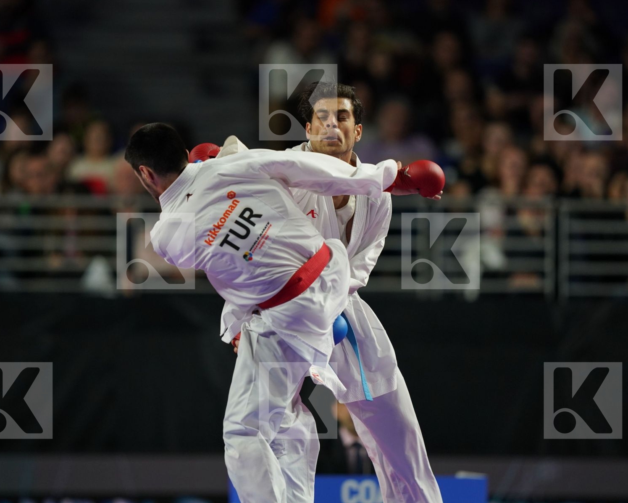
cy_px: 251
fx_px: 8401
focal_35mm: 452
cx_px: 298
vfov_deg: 3.4
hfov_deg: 4.3
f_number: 2.8
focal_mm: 400
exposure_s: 1/1000
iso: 1600
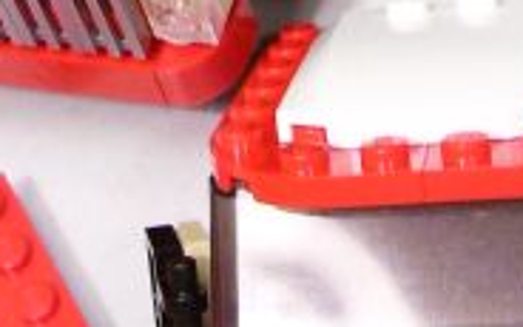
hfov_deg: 16.6
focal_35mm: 126
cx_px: 200
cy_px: -318
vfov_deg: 9.7
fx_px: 1796
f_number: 2.7
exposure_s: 1/30
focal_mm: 5.6
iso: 125
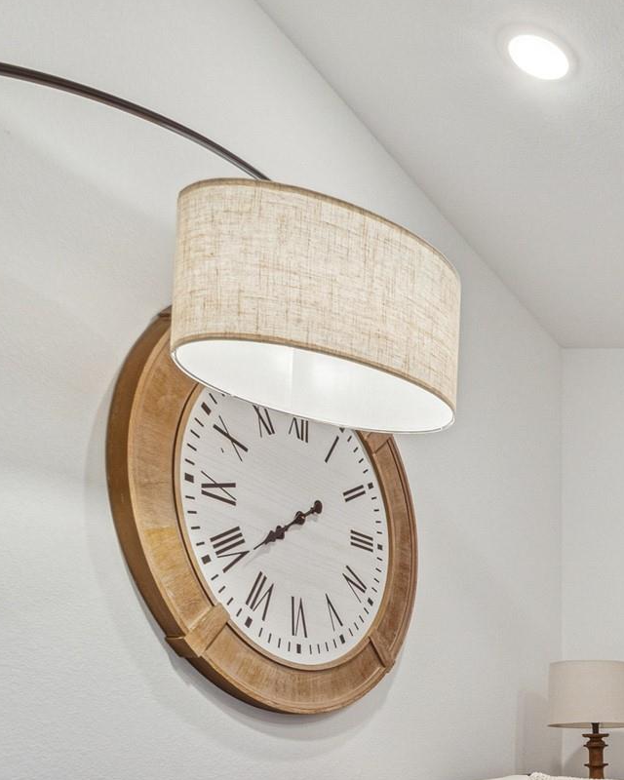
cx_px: 909
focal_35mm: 35
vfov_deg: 45.9
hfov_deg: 28.9
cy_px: 722
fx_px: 808
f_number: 11
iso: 200
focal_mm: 7
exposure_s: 1/15
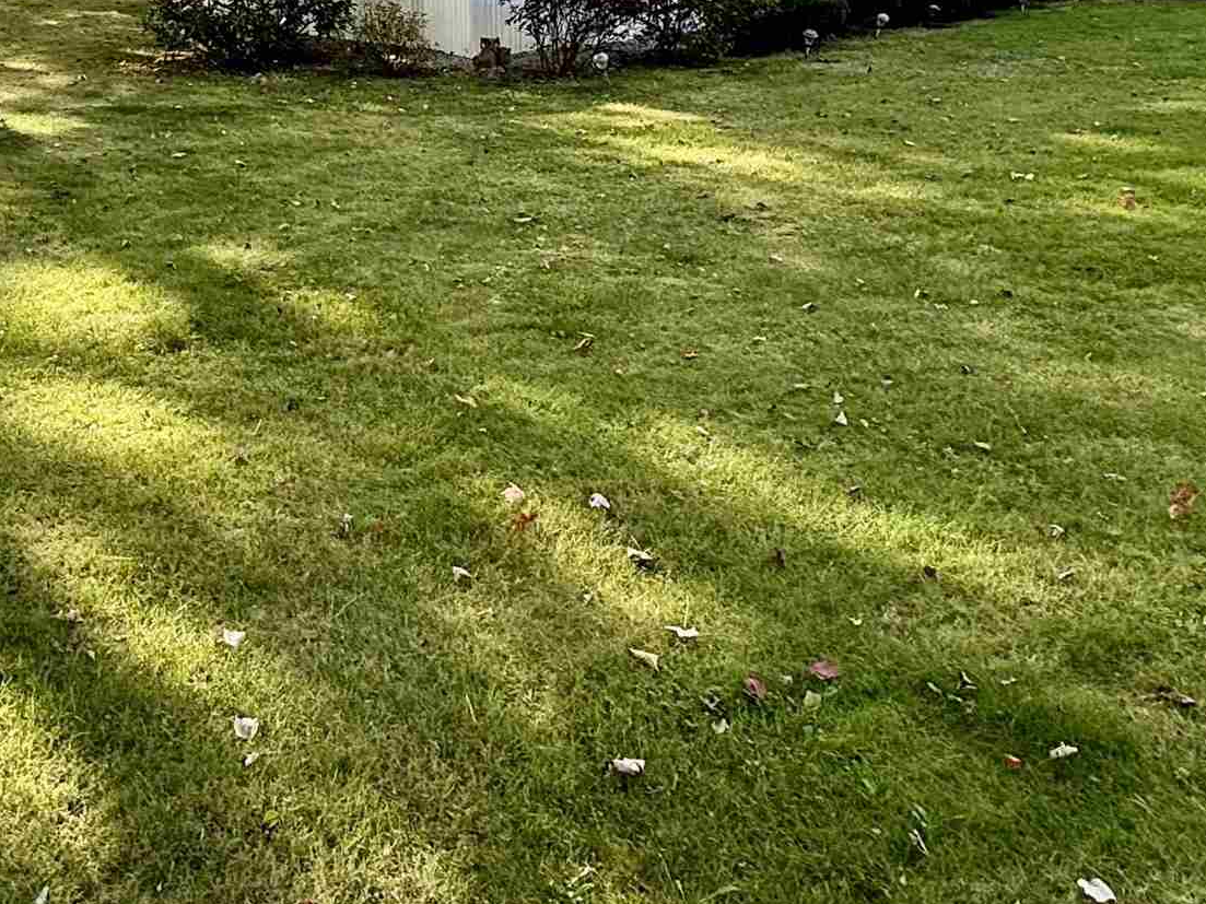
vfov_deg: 33.7
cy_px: 7
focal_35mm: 39
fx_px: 1359
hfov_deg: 47.3
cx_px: 435
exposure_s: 1/207
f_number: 2.2
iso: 64
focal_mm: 2.22
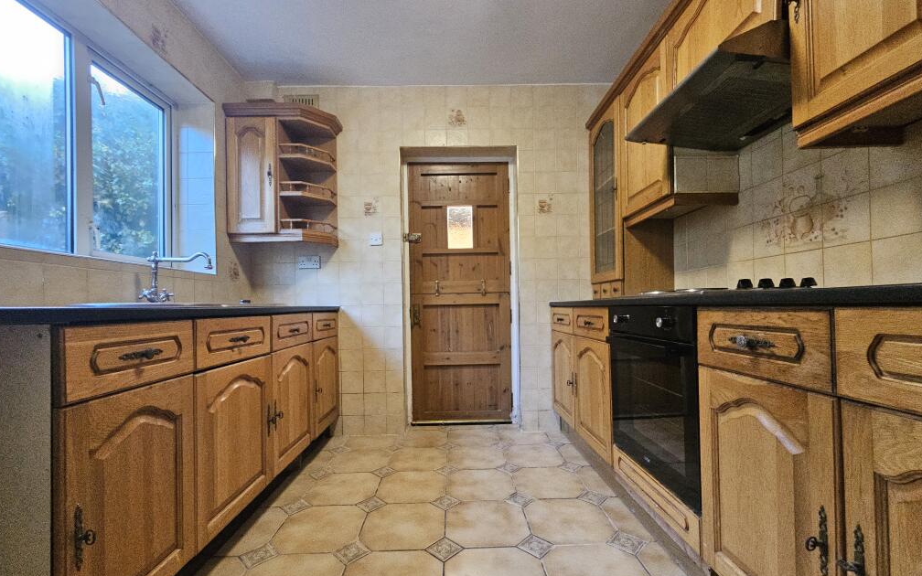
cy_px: 307
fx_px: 352
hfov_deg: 105.3
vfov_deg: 78.5
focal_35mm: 14
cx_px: 459
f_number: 2.2
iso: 640
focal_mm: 2.2
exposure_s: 1/71
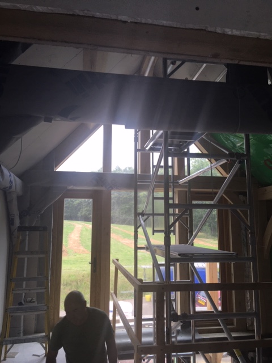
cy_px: 182
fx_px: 304
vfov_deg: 61.7
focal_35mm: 29
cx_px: 136
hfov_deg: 48.2
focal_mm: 4.15
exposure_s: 1/50
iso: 32
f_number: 2.2
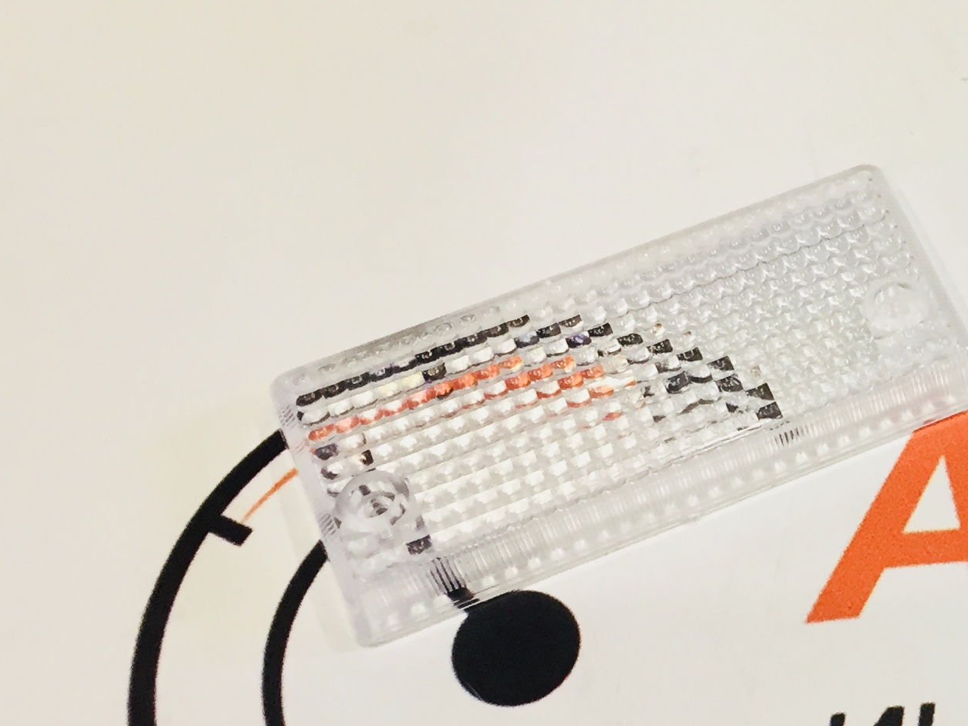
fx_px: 2125
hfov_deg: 23.3
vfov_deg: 19.3
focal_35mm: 76
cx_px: 1179
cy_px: 496
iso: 100
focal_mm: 4.15
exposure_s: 1/33
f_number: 2.2
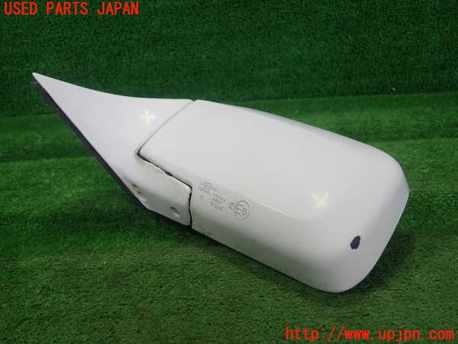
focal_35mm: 30
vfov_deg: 46.8
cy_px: 172
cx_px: 229
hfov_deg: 60.0
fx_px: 397
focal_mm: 5.5
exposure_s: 1/160
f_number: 2.3
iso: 100
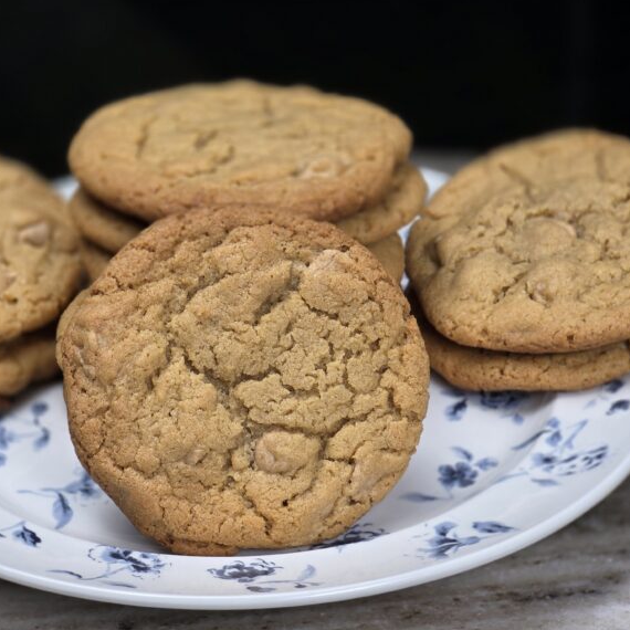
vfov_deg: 12.7
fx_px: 2821
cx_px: 258
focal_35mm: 137
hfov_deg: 12.7
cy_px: 313
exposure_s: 1/50.6
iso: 160
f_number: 3.4
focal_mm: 18.6
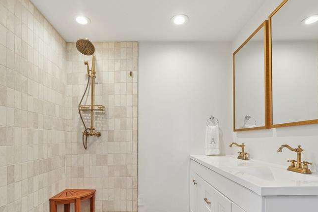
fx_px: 168
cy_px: 137
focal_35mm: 19
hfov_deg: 86.8
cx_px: 147
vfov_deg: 63.2
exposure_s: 1/13
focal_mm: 12
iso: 400
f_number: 8
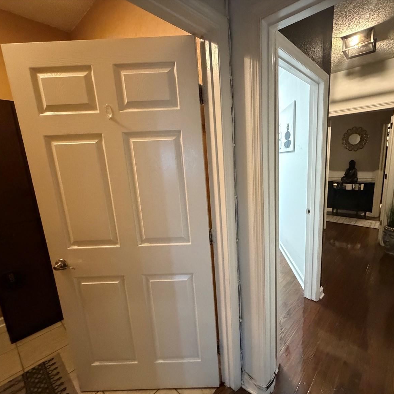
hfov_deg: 83.0
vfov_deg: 84.0
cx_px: 235
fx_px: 219
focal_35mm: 17
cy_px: 201
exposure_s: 1/60
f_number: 2.2
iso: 1250
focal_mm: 2.22
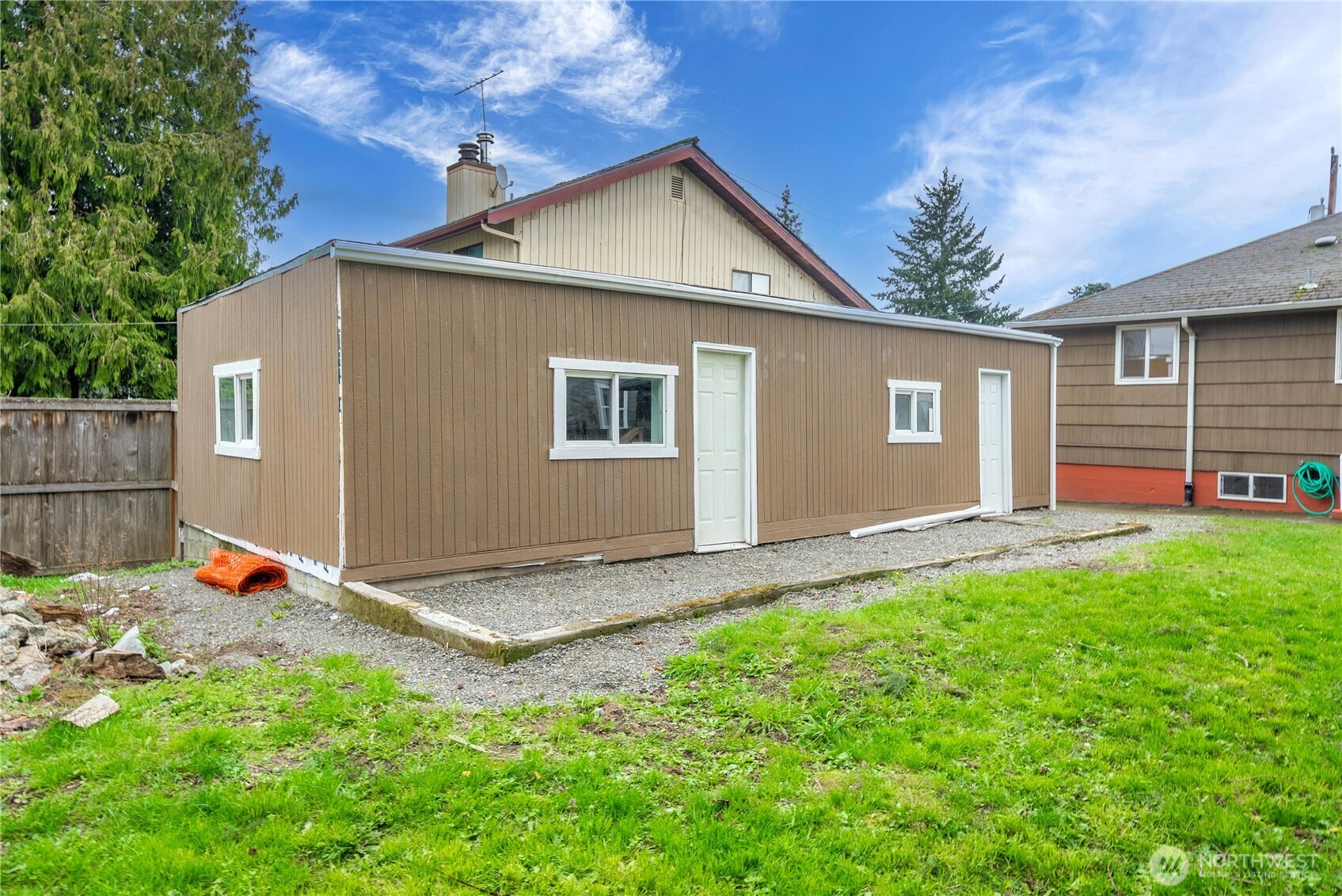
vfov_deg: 55.2
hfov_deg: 76.1
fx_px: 858
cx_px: 671
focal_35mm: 23
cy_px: 448
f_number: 7.1
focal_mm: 23
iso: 100
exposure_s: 1/30
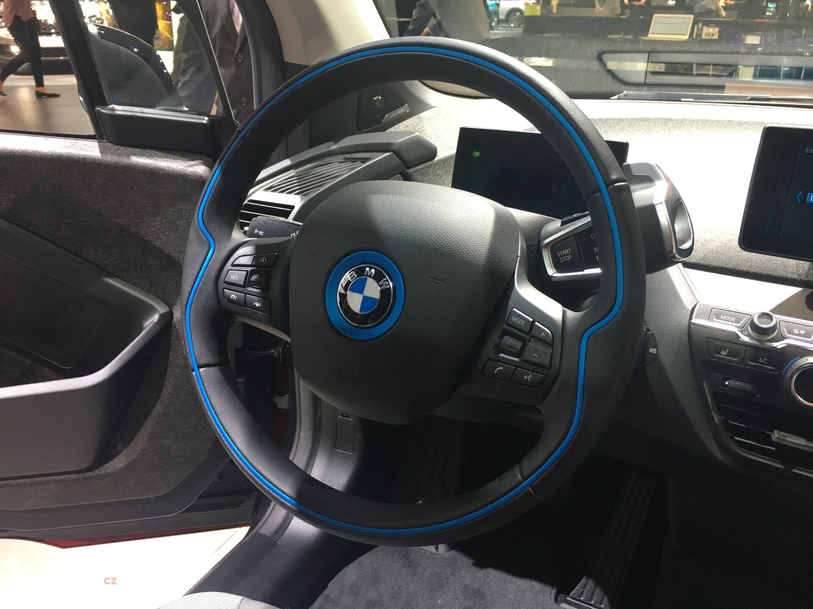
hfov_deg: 61.7
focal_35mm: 29
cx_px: 406
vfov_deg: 48.2
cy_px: 304
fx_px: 681
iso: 50
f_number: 2.2
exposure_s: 1/33
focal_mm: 4.15
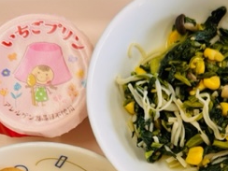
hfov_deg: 29.9
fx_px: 415
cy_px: 207
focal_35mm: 63
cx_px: 185
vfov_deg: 21.5
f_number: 1.78
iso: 80
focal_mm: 6.86
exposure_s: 1/121
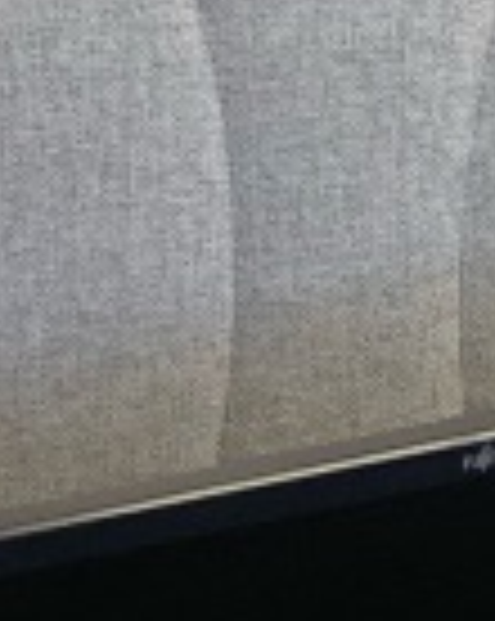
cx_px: 698
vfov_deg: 10.3
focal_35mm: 184
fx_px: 3377
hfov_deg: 8.2
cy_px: -198
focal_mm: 4.2
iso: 50
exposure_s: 1/100
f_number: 1.6
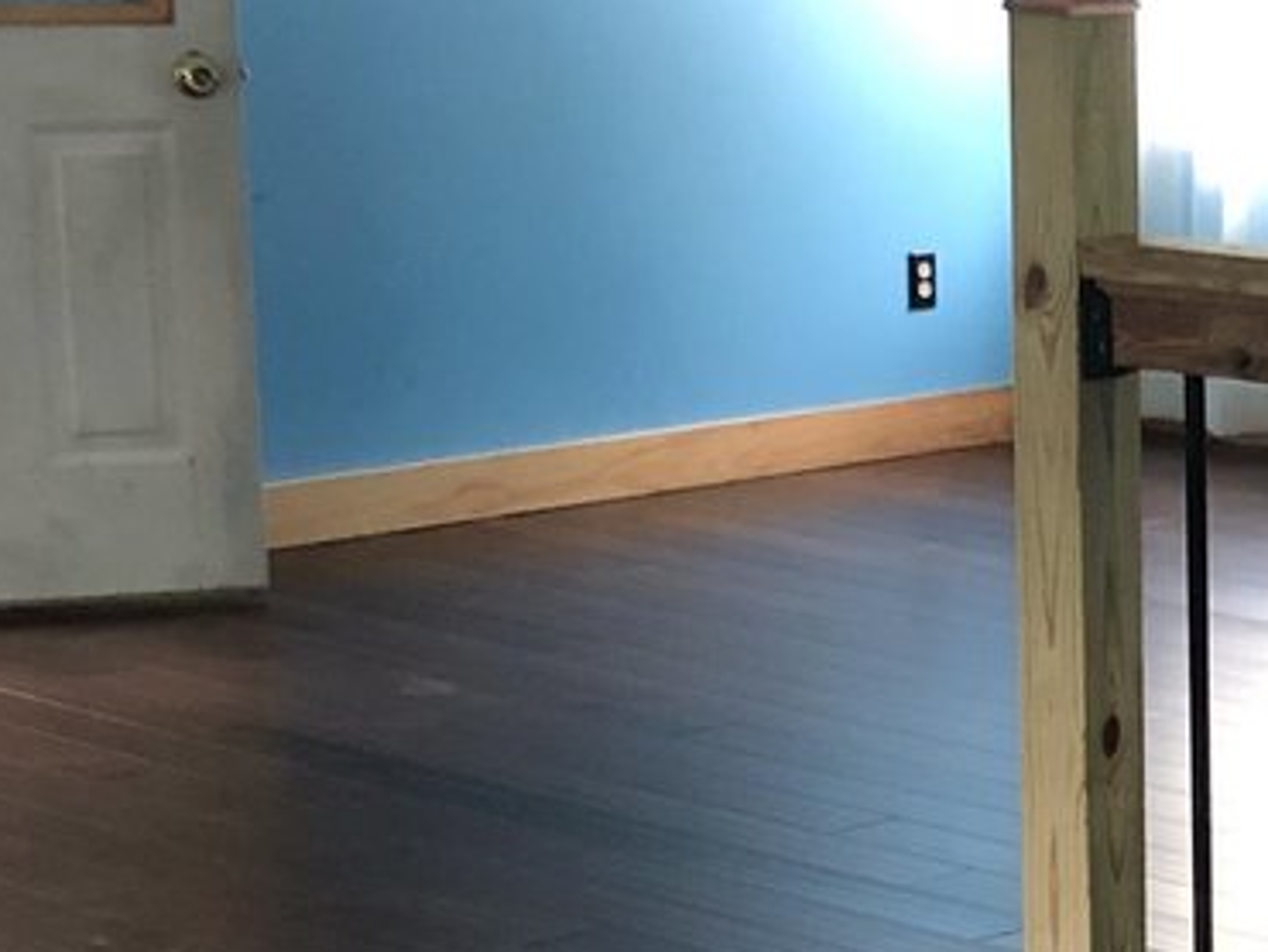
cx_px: 1350
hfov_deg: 15.9
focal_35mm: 121
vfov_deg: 12.2
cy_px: 781
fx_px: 4435
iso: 64
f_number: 1.8
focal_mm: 4
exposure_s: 1/15
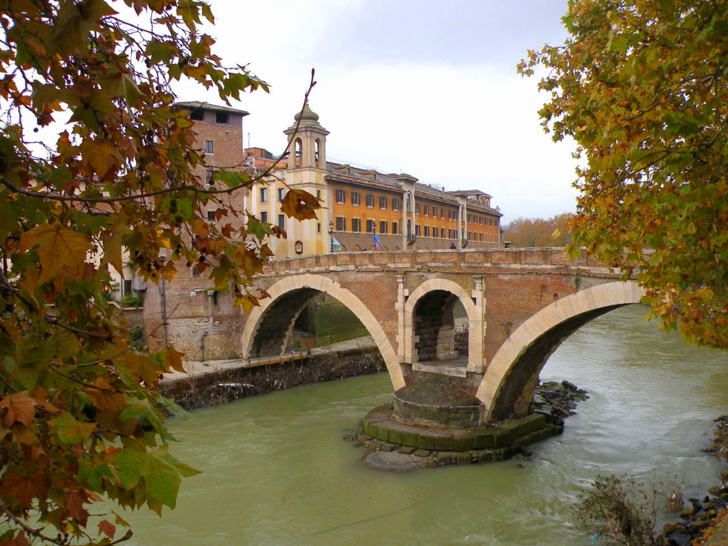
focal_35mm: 27
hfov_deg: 65.3
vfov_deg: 51.4
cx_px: 364
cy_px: 273
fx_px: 568
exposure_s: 1/65.6
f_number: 3.2
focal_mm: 4.7
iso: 64
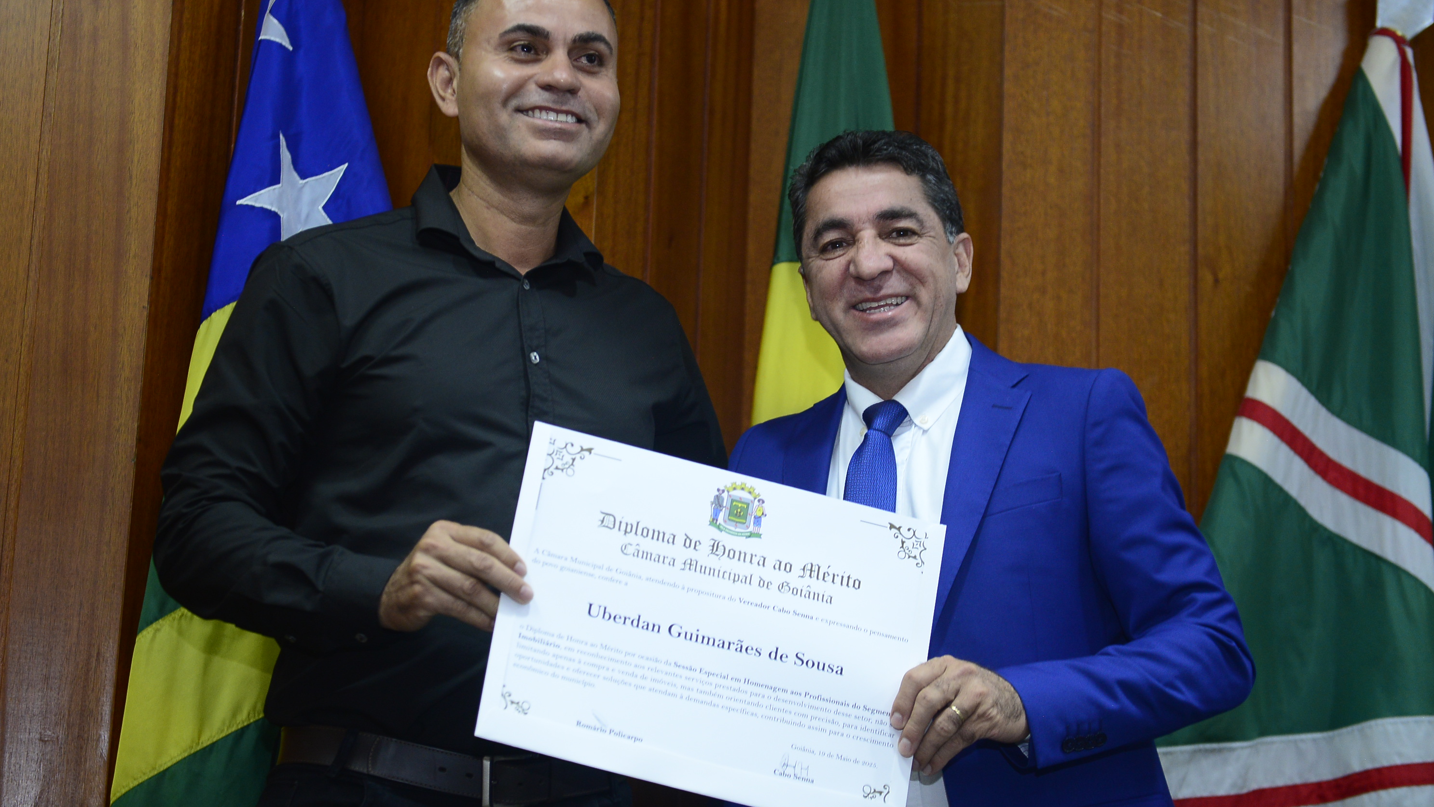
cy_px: 390
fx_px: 2662
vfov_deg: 17.2
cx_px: 710
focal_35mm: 70
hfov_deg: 30.2
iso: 1600
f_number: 4
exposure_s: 1/125
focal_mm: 66
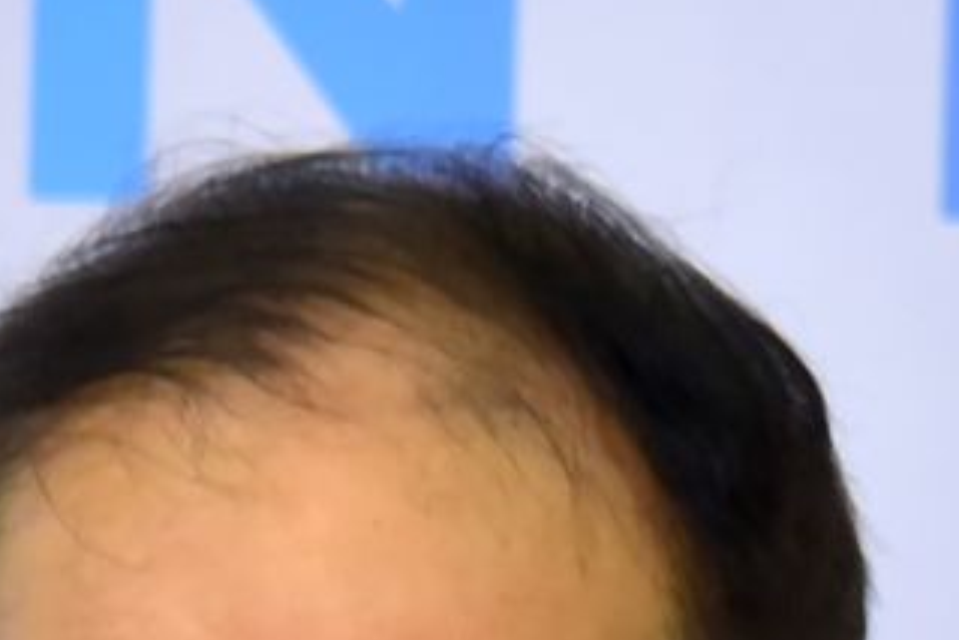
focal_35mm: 1059
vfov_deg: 1.3
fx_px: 28222
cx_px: 355
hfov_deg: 1.9
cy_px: 1897
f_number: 5.6
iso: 1250
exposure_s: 1/125
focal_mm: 135
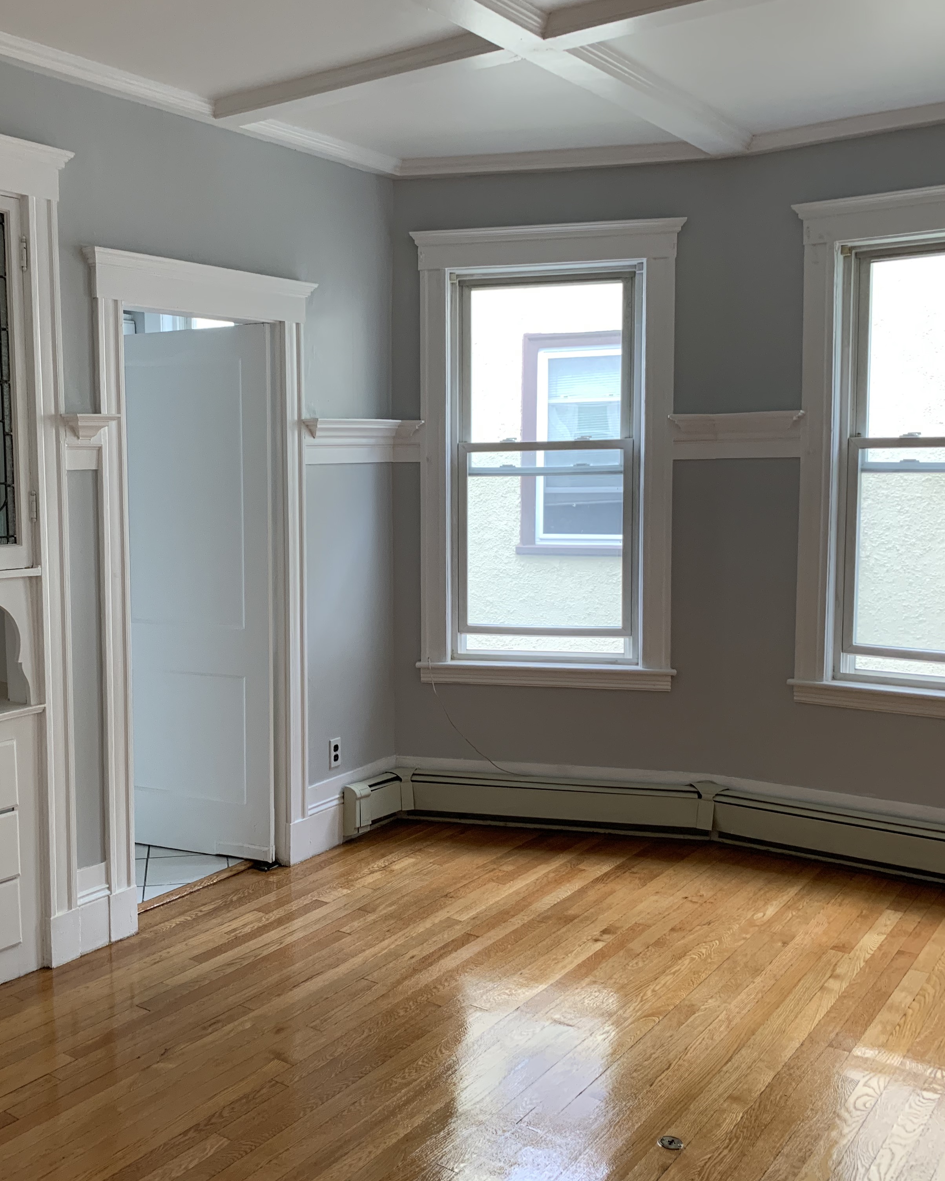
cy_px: 591
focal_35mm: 34
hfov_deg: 42.9
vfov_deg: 52.8
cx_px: 333
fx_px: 1189
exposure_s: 1/60
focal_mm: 4.25
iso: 125
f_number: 1.8
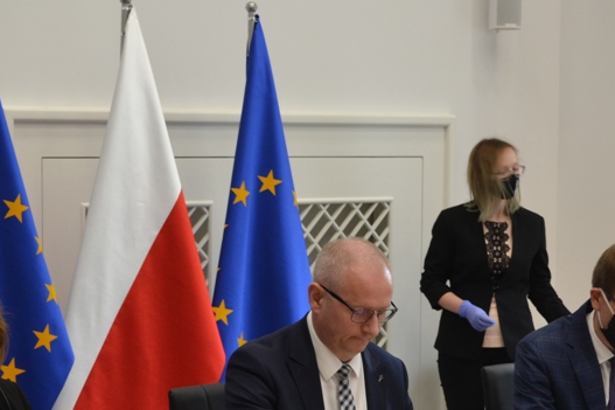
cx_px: 211
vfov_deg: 12.9
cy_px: 363
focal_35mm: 105
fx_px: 1793
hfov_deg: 19.4
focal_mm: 36
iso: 400
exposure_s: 1/50
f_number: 5
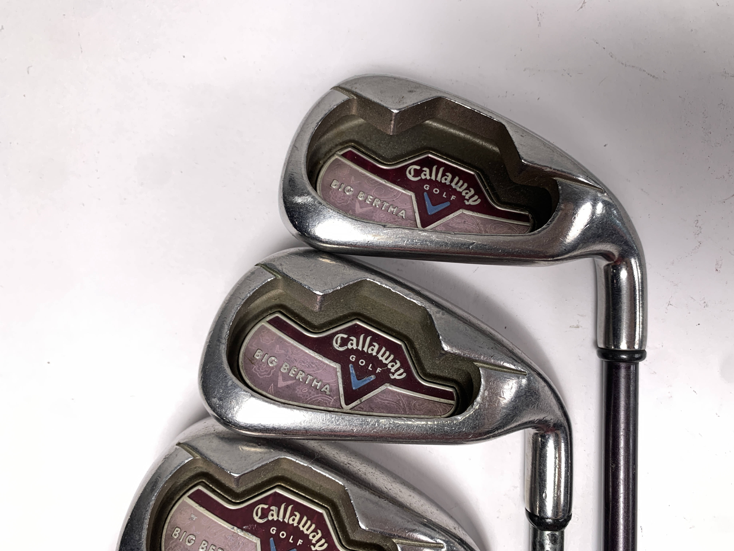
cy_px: 276
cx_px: 367
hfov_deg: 67.3
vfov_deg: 53.1
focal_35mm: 26
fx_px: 551
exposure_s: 1/120
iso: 25
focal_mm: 4.25
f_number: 1.8
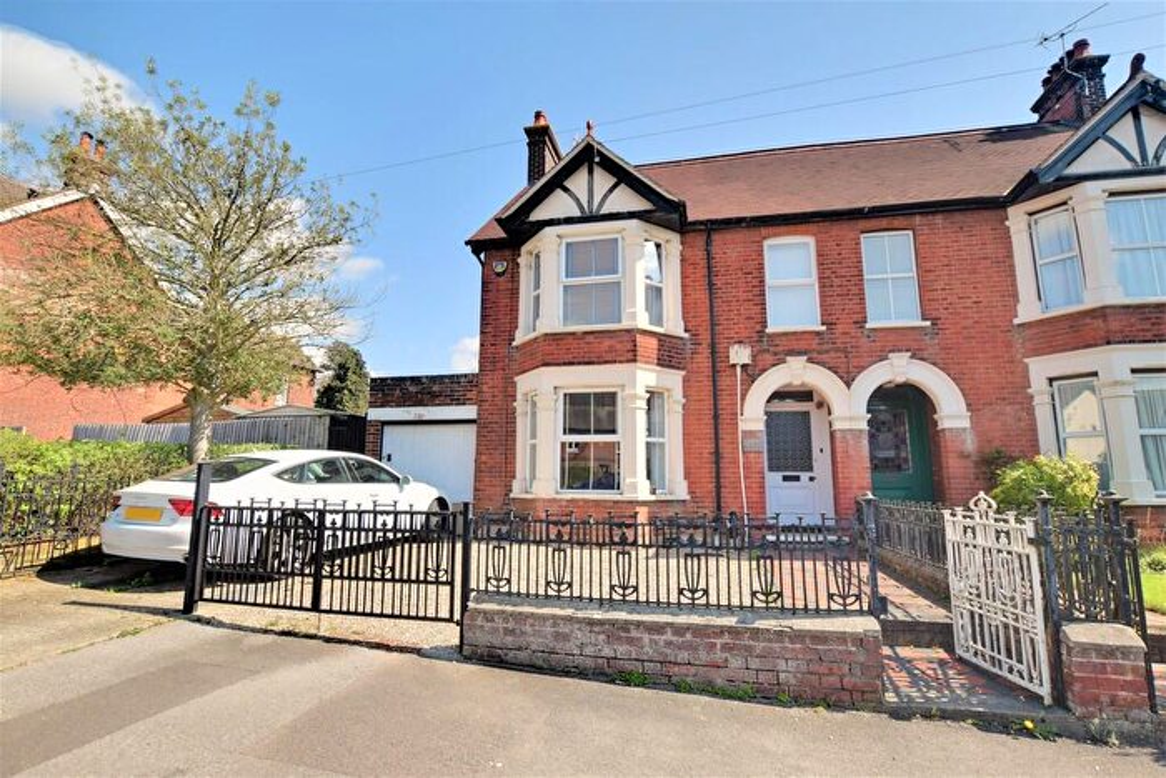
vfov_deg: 69.7
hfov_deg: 92.4
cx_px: 583
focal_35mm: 17
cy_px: 389
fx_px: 559
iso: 100
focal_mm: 11.5
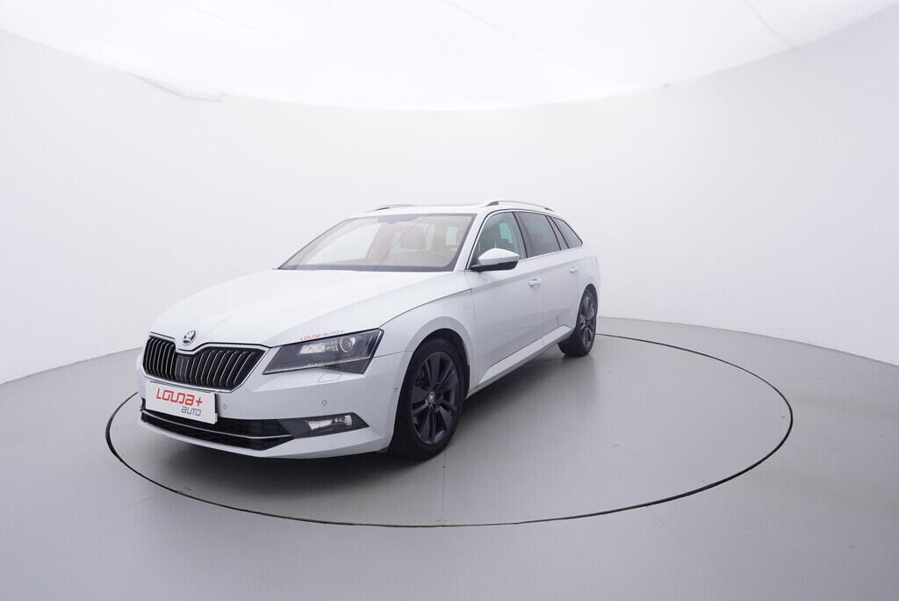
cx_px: 450
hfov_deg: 77.3
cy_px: 300
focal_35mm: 22
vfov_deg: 56.2
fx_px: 562
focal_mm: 15
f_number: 5
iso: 200
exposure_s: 1/80
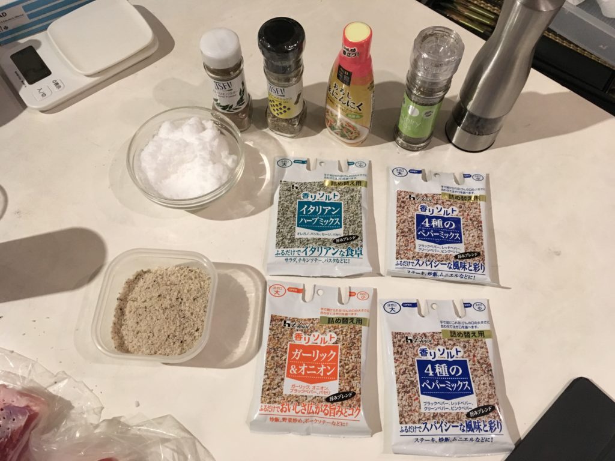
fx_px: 515
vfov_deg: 48.2
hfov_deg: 61.7
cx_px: 308
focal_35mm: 29
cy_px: 230
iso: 160
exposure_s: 1/30
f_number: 2.2
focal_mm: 4.15
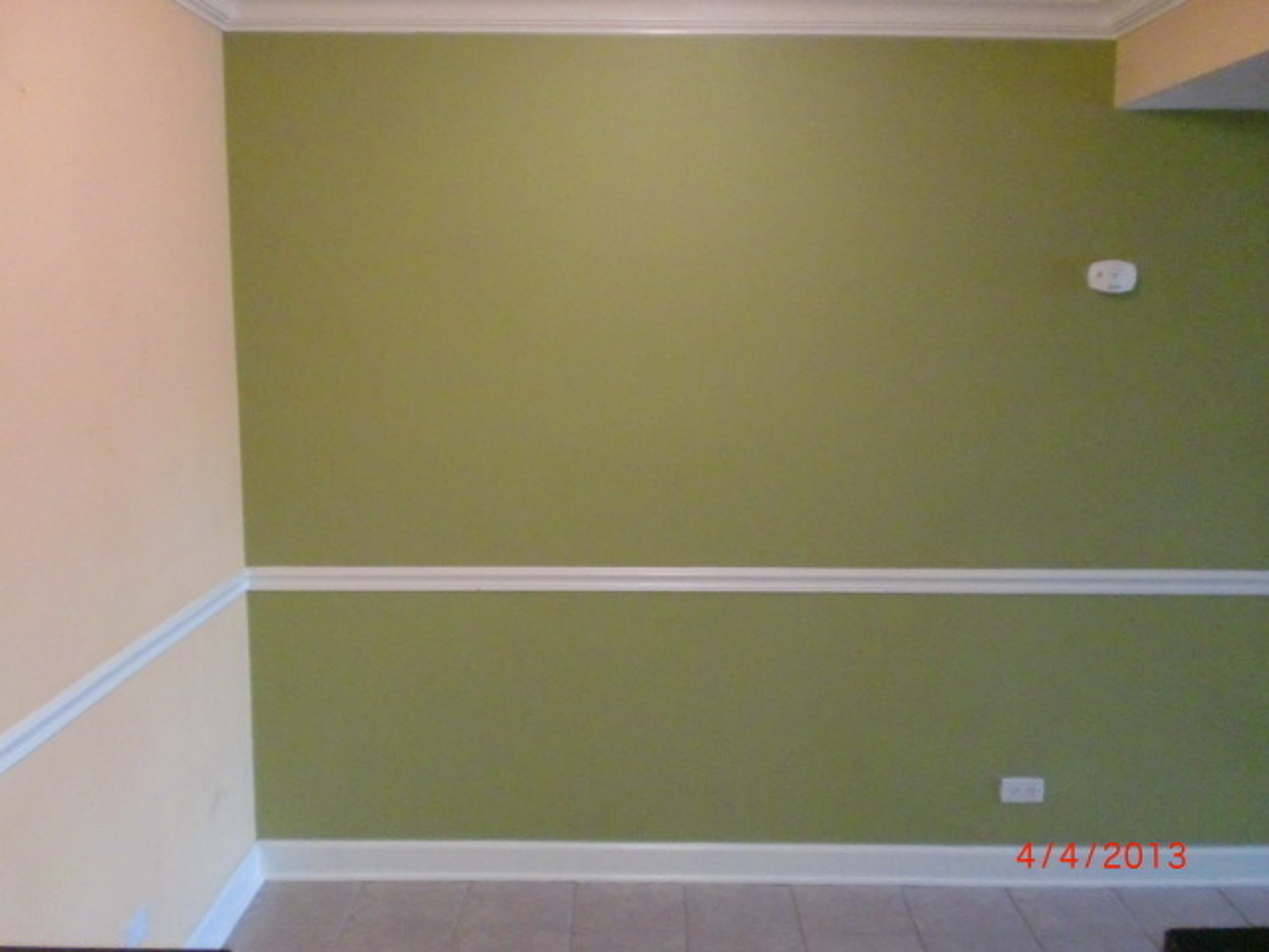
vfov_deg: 40.7
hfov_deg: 52.6
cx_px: 634
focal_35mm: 35
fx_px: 1283
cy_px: 476
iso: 800
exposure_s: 1/60
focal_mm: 6.3
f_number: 3.1
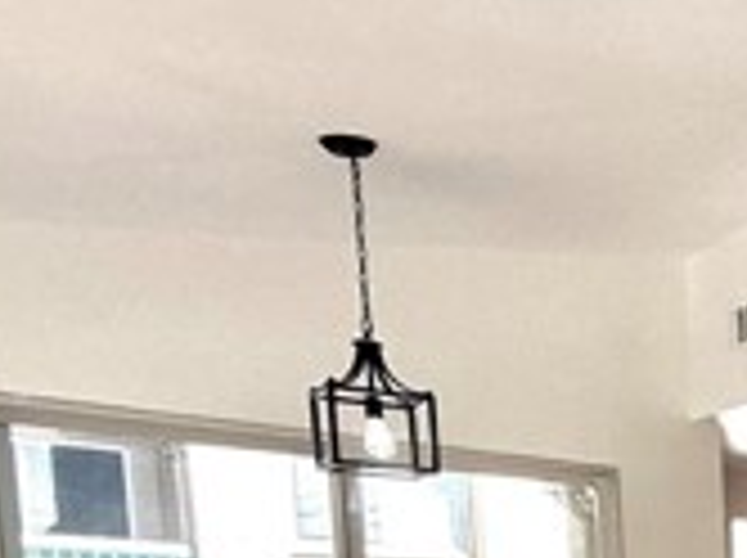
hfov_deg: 22.7
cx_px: 1305
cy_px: 788
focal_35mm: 54
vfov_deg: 22.9
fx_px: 1164
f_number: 2.2
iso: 50
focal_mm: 2.22
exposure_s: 1/207
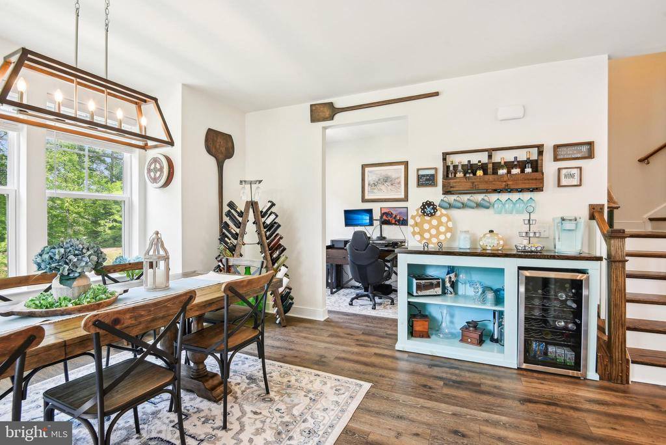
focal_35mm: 16
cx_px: 333
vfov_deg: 73.8
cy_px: 222
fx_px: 296
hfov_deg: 96.7
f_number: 8
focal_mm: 16
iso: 400
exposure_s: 1/20
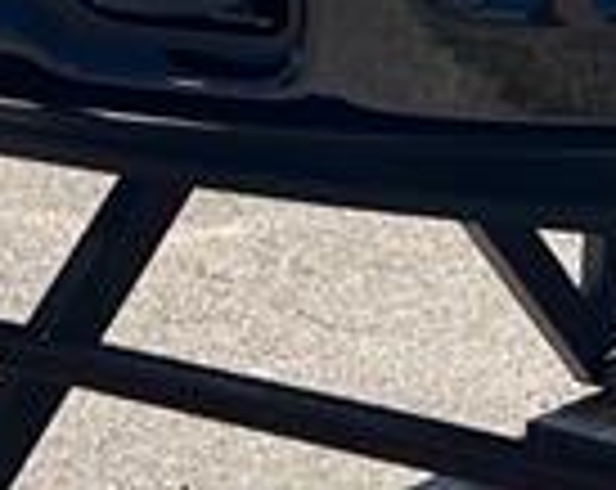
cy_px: -656
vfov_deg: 7.6
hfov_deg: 10.0
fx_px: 3457
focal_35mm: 190
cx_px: 742
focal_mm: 5.7
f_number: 1.5
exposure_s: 1/4115
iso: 50
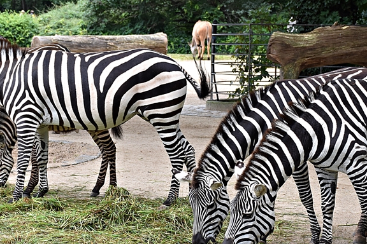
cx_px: 176
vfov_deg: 10.7
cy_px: 116
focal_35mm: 128
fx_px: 1305
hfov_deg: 16.0
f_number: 6.3
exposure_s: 1/160
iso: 400
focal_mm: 48
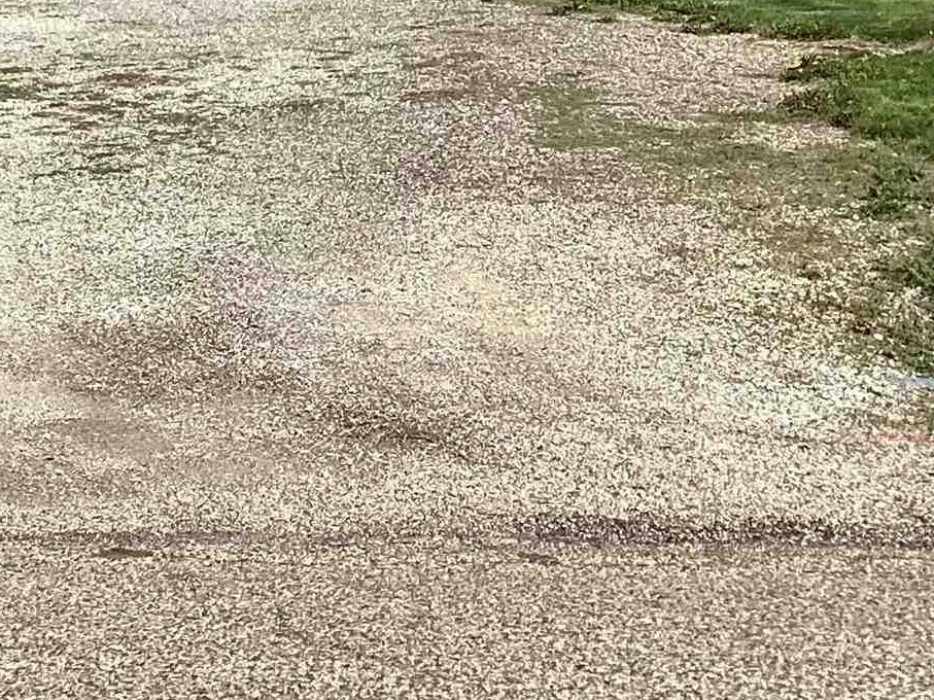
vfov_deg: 14.0
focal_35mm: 105
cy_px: 71
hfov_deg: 18.5
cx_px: 168
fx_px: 2833
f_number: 2.4
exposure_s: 1/2092
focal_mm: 3.3
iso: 25
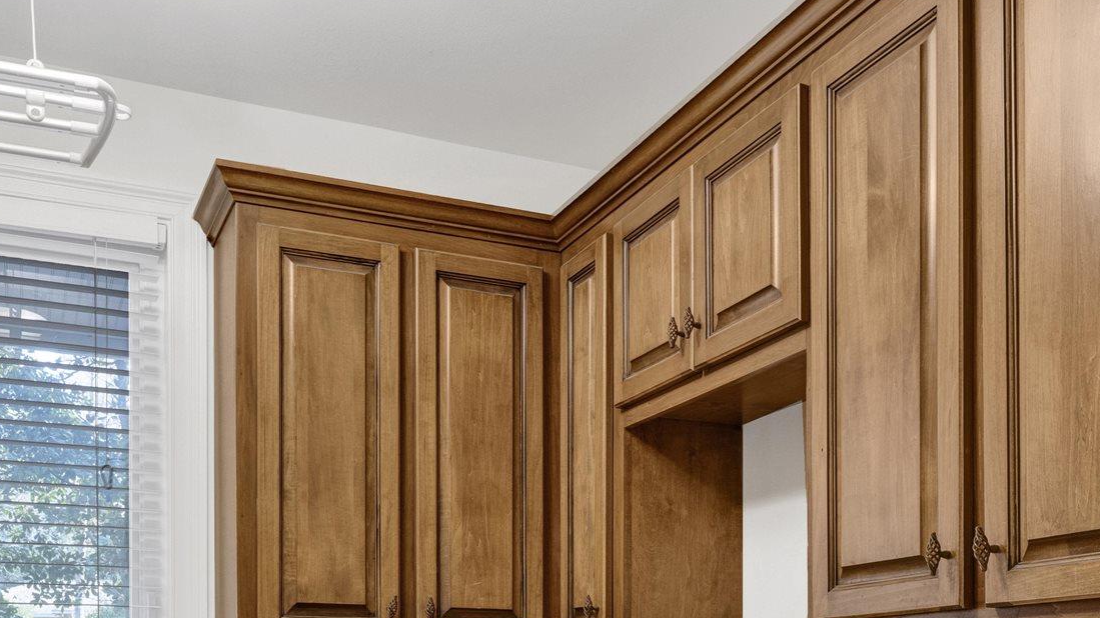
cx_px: 563
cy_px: 690
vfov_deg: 26.6
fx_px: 1196
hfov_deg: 49.4
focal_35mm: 41
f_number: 11
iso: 400
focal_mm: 14
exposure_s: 1/4
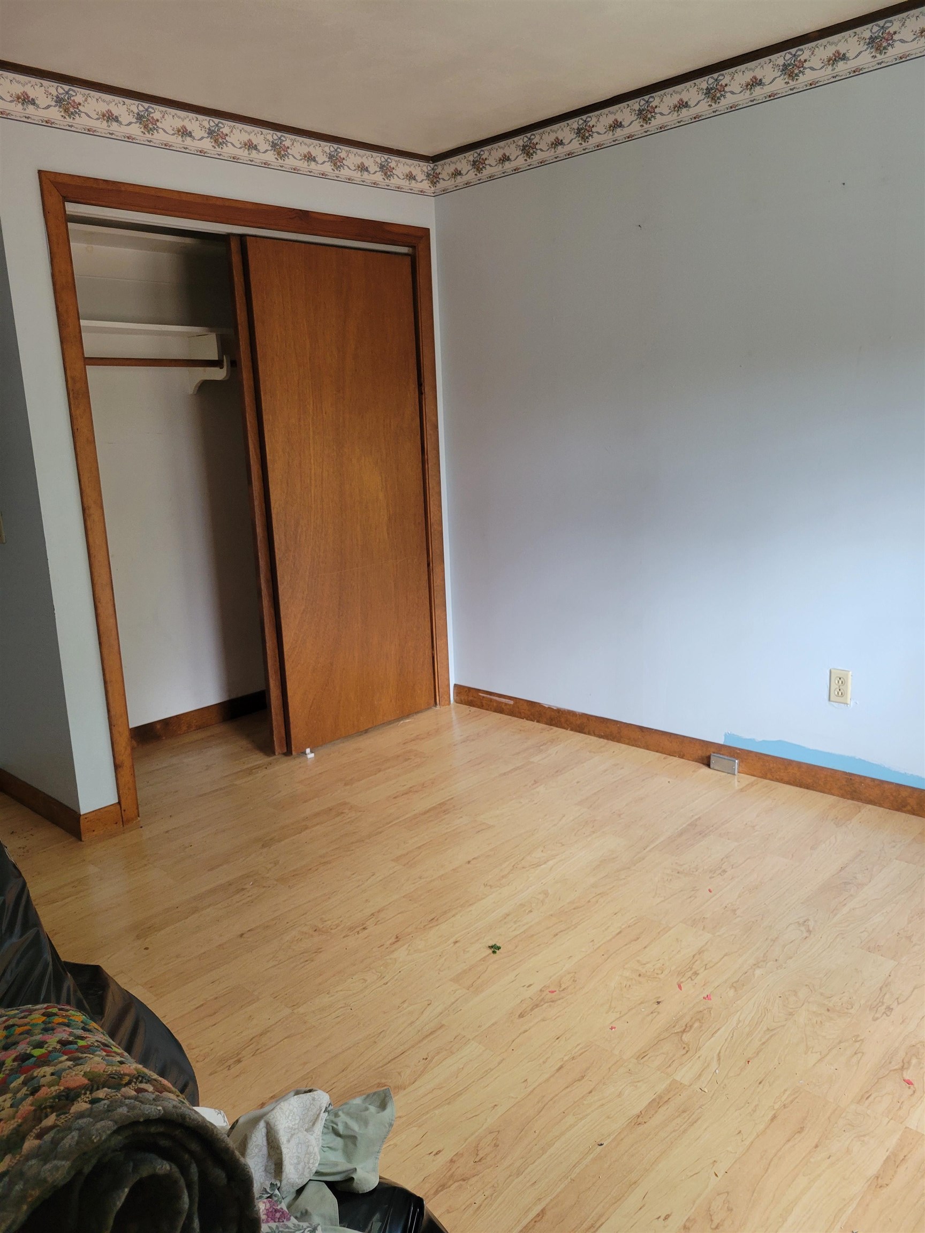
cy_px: 616
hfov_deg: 53.1
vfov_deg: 67.3
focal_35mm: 26
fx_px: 926
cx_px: 462
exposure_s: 1/60
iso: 250
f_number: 1.8
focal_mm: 5.4
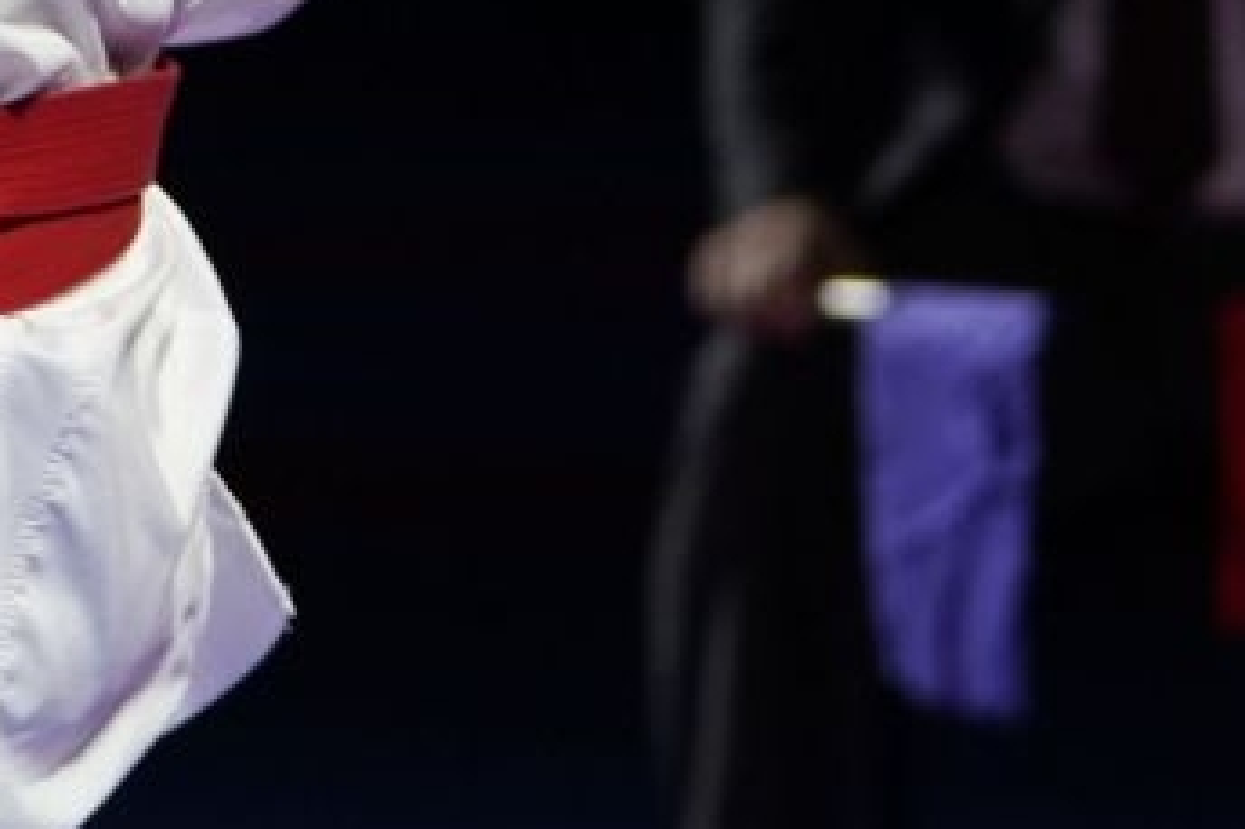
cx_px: -550
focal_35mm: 544
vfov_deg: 2.5
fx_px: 18803
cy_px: -691
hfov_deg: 3.8
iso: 1250
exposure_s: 1/1000
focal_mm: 104
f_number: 2.8
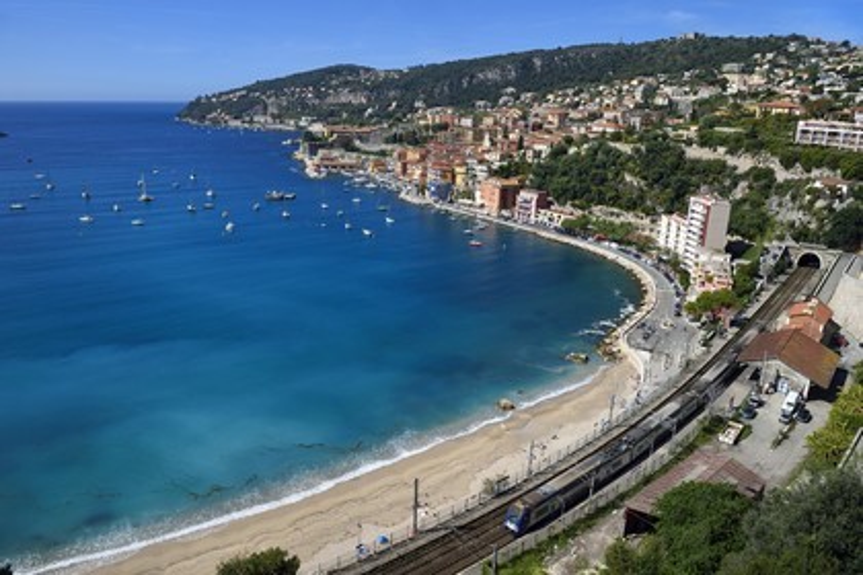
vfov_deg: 53.1
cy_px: 288
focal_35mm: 24
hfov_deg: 73.7
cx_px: 432
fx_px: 575
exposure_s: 1/400
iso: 200
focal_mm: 24
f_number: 10
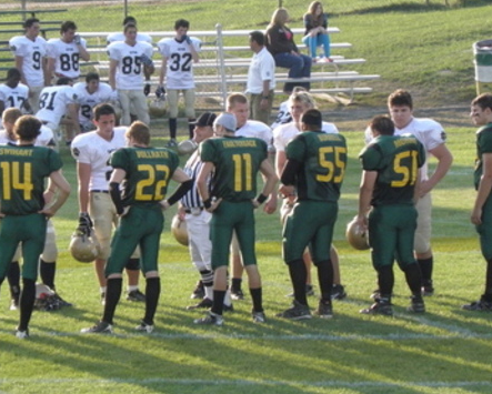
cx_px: 197
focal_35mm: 348
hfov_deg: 5.6
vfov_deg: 4.5
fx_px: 5071
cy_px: 181
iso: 400
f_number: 4.5
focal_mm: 44
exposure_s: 1/640
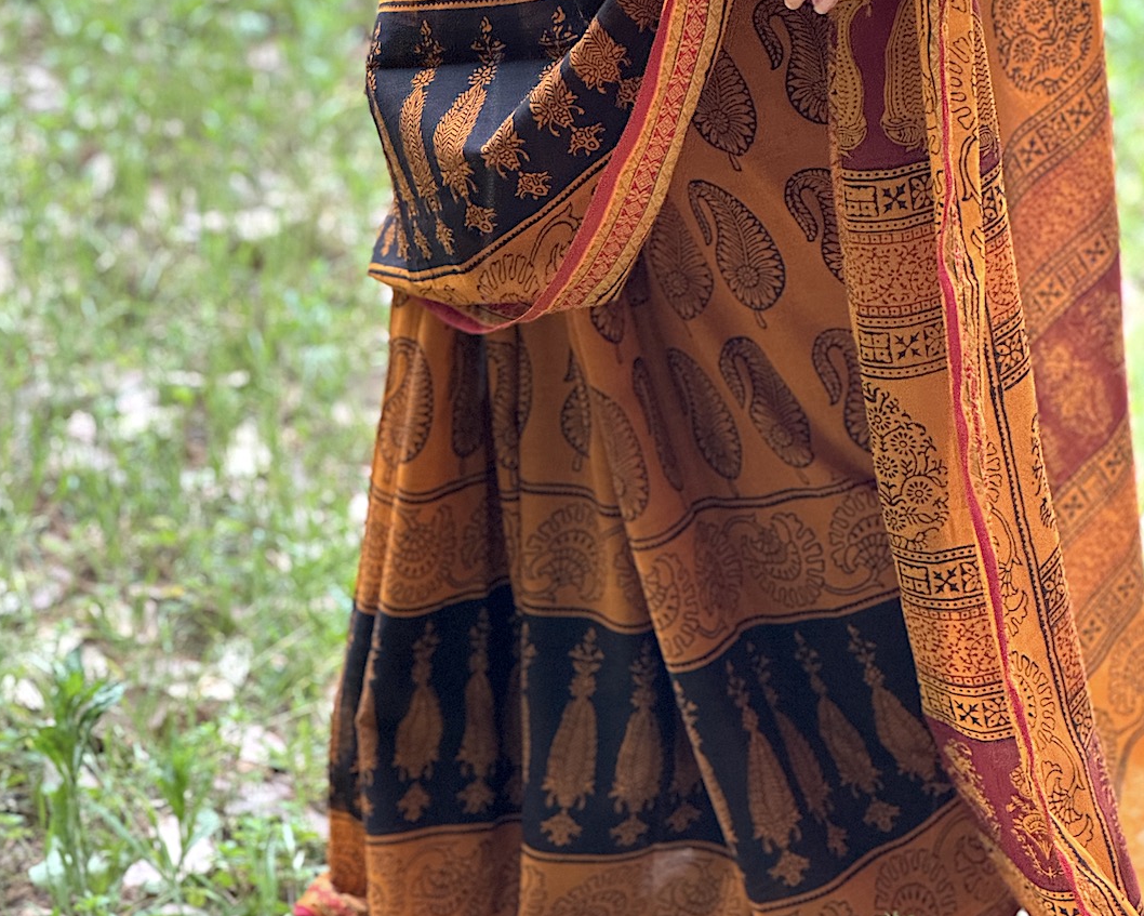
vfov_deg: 15.2
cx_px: 570
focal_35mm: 101
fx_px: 3421
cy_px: 236
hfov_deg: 19.0
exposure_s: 1/60
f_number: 2.8
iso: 320
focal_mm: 9
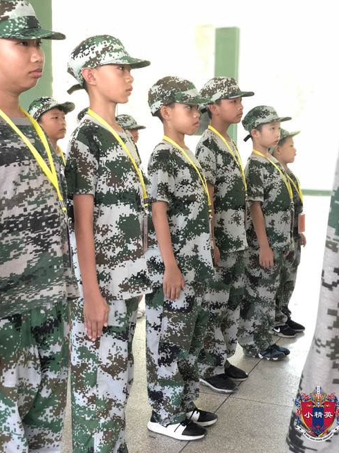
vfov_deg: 36.2
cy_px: 226
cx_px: 170
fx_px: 693
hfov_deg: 27.5
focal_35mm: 53
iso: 125
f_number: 2.4
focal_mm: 6
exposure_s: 1/24
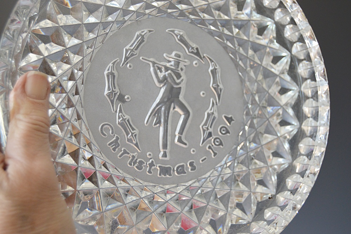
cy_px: 117
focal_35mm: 60
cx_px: 176
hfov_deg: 33.4
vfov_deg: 22.6
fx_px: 585
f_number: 5
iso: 1000
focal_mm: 40
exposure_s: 1/60
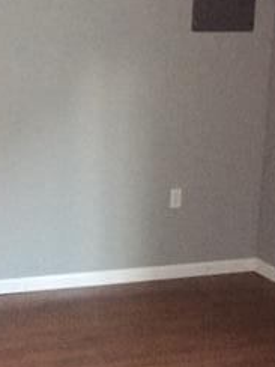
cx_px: 9
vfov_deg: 25.6
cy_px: 206
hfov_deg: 18.9
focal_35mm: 76
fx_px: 805
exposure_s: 1/15
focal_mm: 4.15
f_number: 2.2
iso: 400
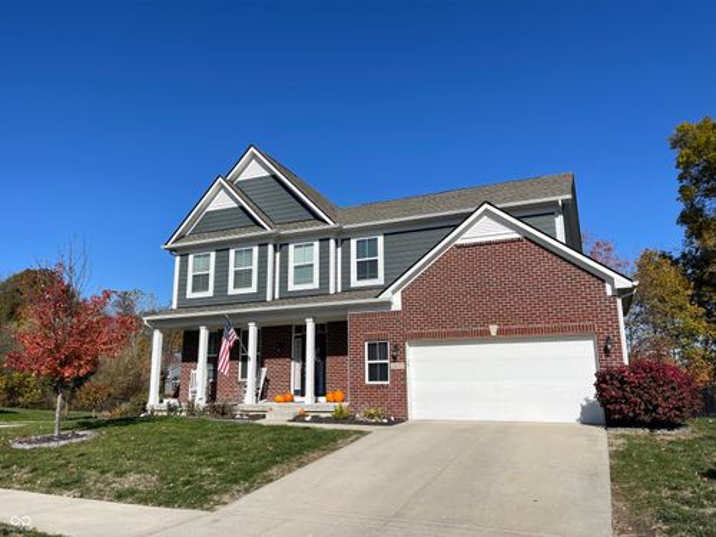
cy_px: 268
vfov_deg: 54.9
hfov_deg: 69.4
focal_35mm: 25
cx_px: 358
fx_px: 517
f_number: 1.6
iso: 32
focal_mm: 5.1
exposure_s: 1/5917
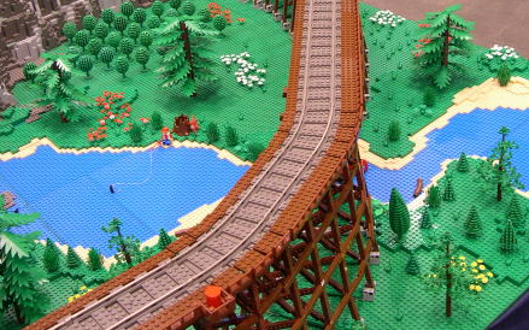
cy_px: 23
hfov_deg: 36.9
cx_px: 264
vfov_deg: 22.8
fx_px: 793
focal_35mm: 55
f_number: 2.8
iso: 400
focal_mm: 8
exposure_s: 1/56.1
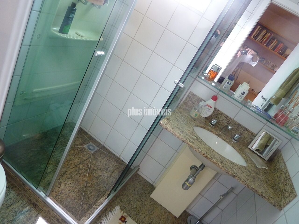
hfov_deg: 69.4
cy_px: 112
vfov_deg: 54.9
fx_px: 216
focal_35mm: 25
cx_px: 150
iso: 250
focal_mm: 4.1
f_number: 3.3
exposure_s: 1/30
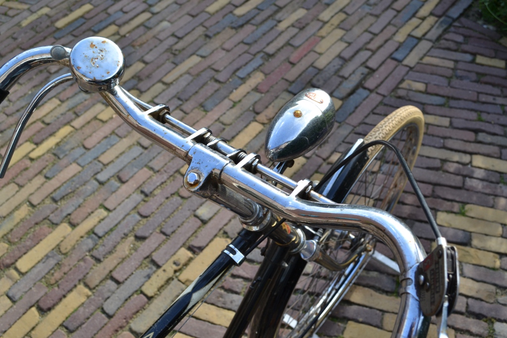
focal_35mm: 36
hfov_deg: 53.1
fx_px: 507
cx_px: 254
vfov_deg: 36.9
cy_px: 169
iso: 250
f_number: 8
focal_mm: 24
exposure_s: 1/125
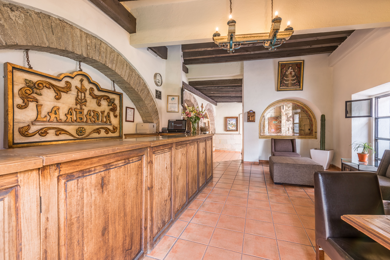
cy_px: 130
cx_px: 195
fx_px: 163
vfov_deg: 77.4
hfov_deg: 100.4
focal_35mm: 15
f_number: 8
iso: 64
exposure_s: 1/8
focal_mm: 15
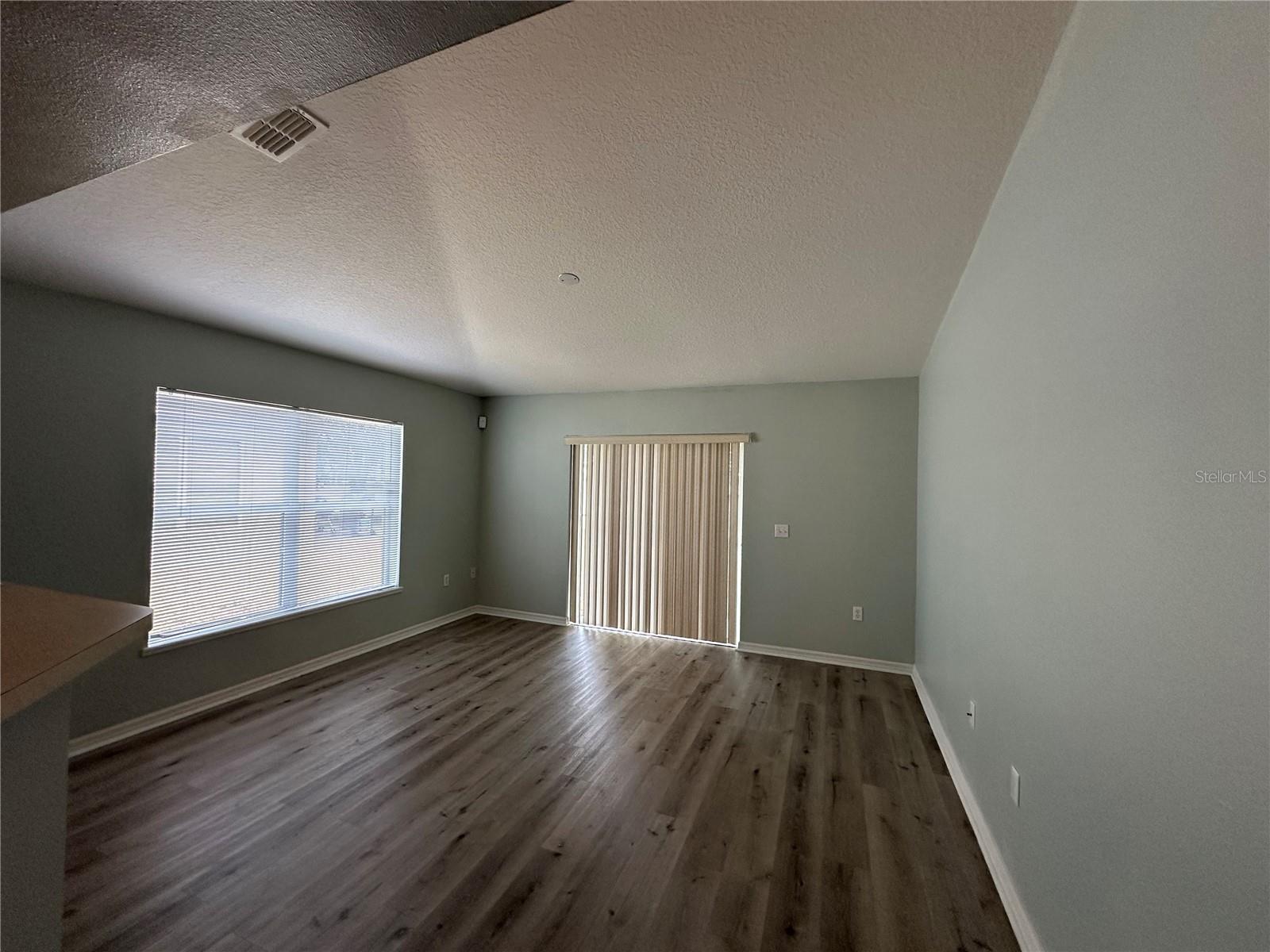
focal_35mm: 14
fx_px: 514
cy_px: 476
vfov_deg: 85.7
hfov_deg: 102.1
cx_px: 635
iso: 200
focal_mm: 2.22
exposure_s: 1/120
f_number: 2.2
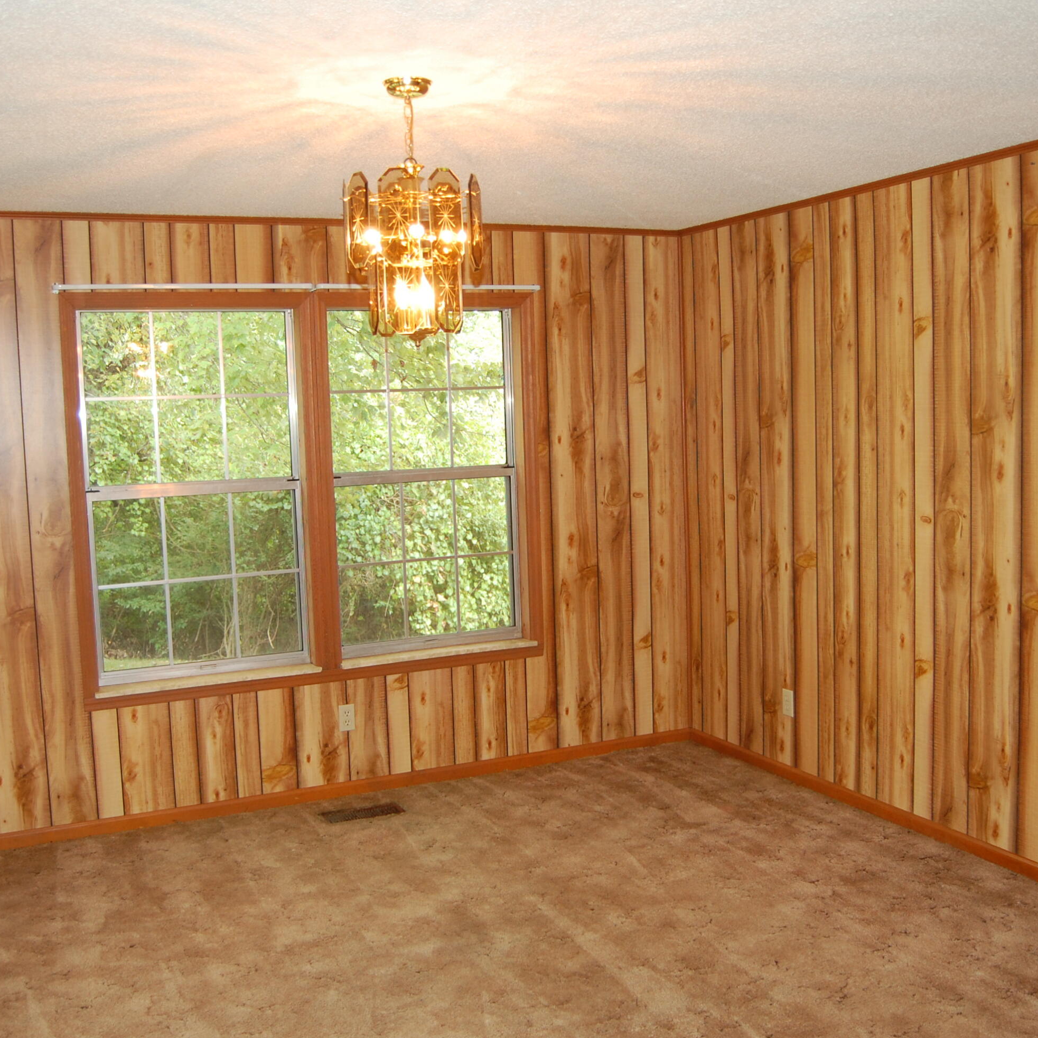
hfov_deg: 47.2
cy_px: 518
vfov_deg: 47.2
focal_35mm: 35
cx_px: 510
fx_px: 1187
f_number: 3.5
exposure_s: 1/60
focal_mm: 18
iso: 400
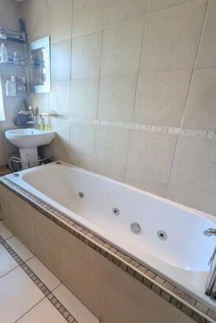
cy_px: 167
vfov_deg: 86.8
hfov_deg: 62.4
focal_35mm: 19
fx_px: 171
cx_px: 66
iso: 61
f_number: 2.2
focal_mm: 1.95
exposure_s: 1/50
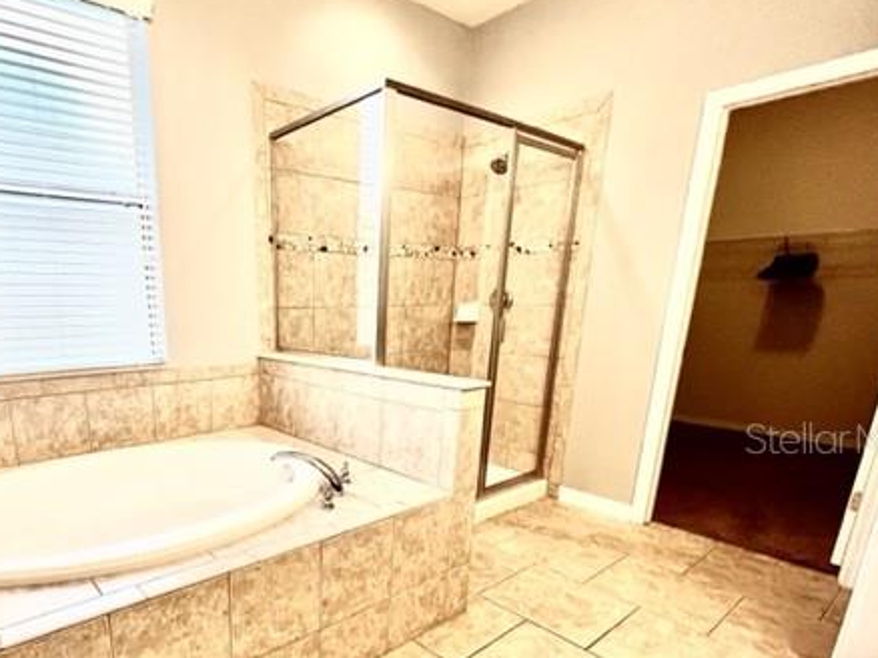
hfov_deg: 81.8
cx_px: 293
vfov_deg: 66.8
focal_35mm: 19
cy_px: 437
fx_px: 482
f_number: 1.8
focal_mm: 1.57
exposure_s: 1/120
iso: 250
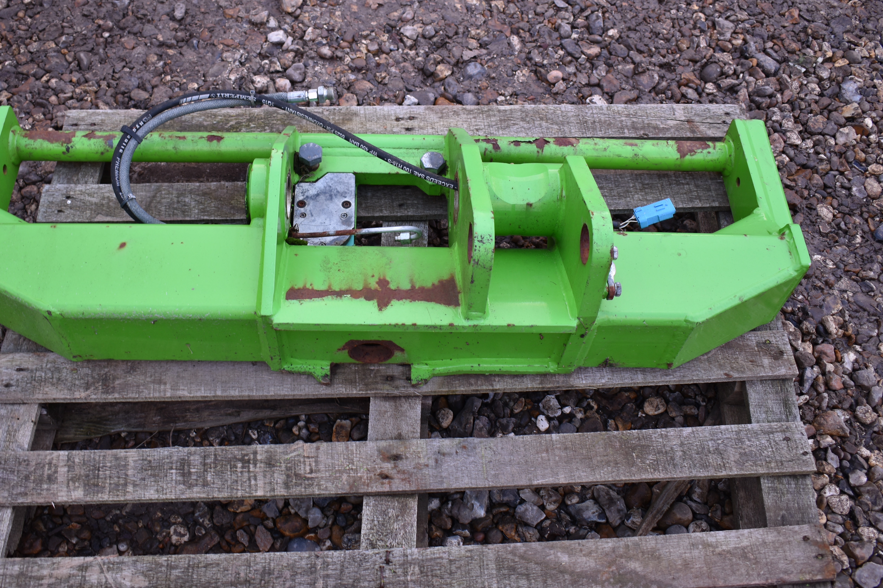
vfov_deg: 35.3
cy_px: 249
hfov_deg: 51.1
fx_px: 922
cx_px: 392
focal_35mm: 38
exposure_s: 1/25
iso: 100
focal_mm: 21
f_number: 3.8
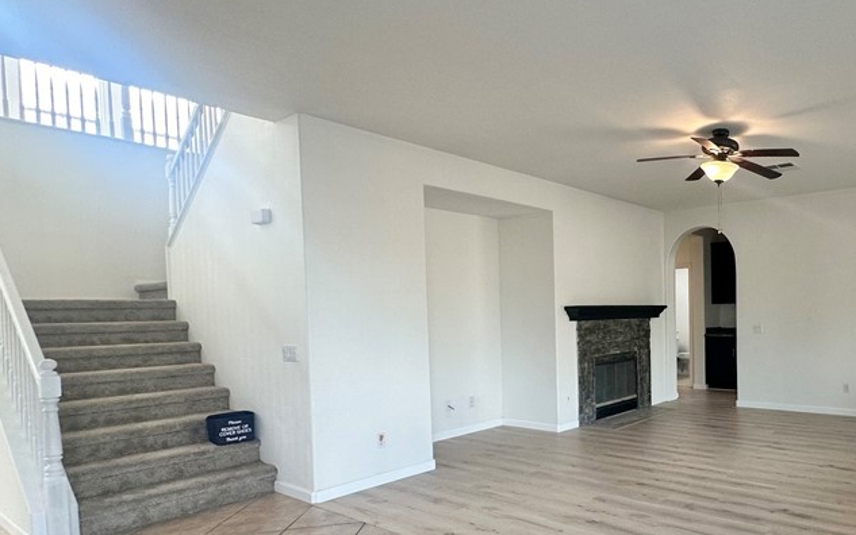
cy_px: 330
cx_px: 663
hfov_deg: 68.8
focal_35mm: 24
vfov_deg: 50.7
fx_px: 560
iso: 125
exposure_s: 1/120
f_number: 2.2
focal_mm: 2.22
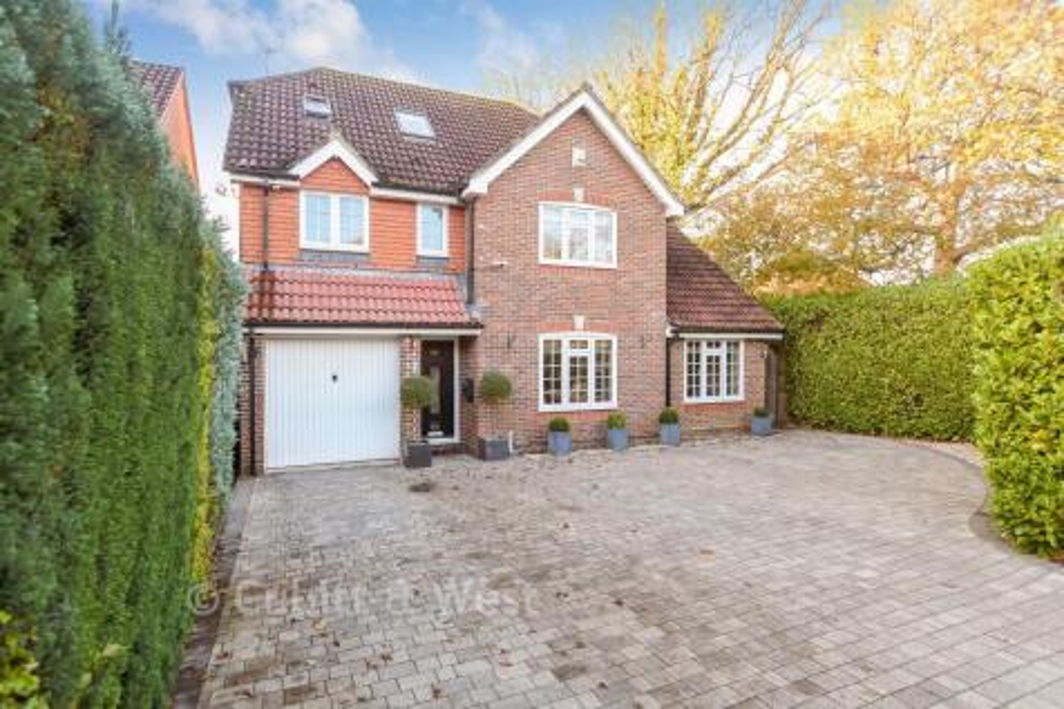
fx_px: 532
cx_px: 532
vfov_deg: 67.3
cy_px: 354
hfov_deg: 90.0
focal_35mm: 18
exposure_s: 1/100
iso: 160
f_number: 3.5
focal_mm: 12
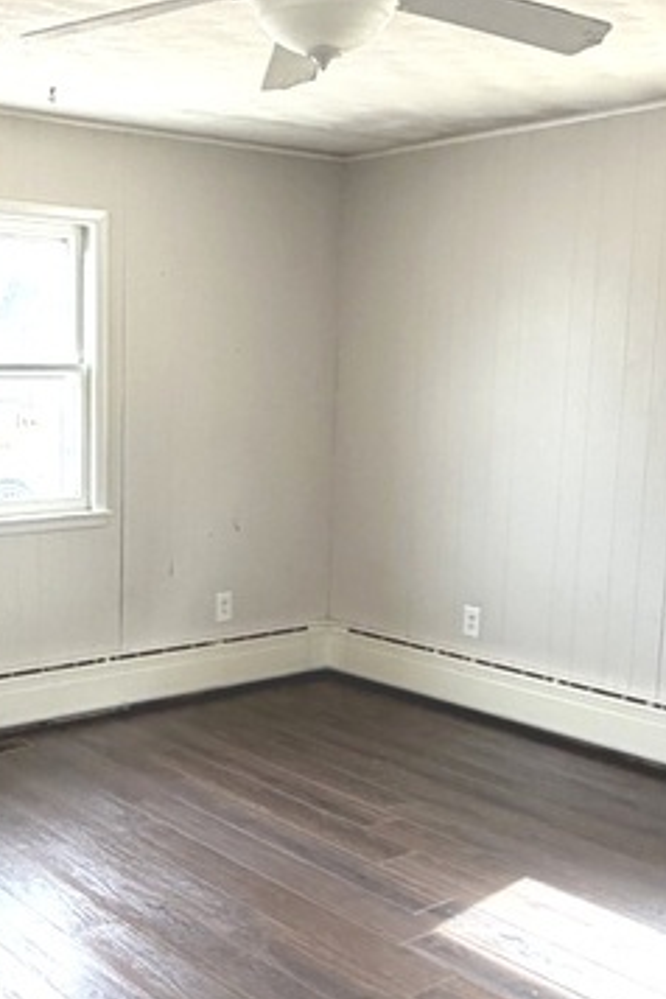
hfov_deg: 29.9
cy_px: 557
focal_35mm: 44
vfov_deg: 44.4
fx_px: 1221
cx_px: 151
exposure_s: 1/121
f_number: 2.2
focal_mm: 2.22
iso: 200
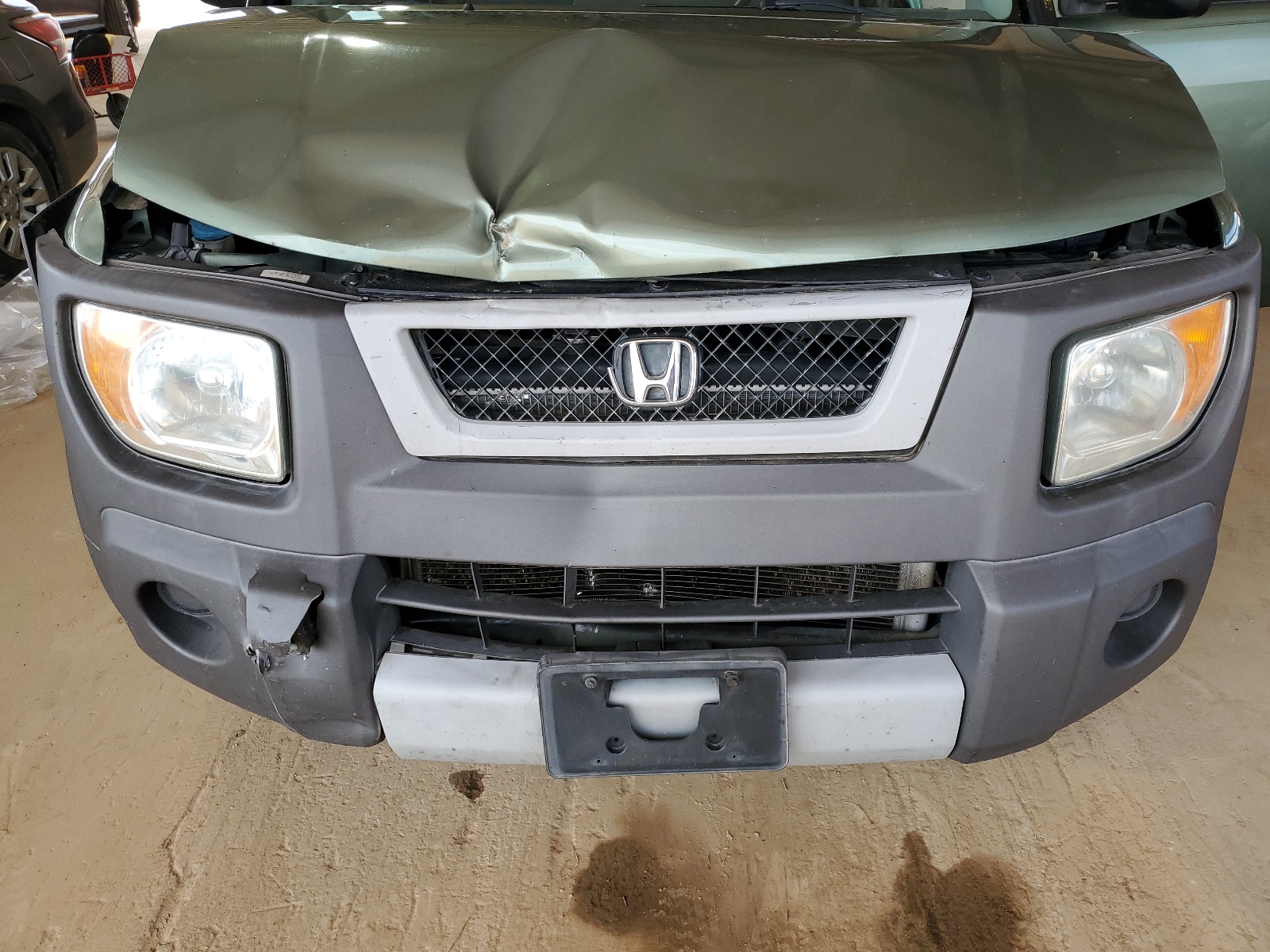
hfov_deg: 67.3
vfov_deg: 53.1
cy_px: 476
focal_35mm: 26
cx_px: 635
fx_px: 954
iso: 50
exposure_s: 1/435
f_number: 1.5
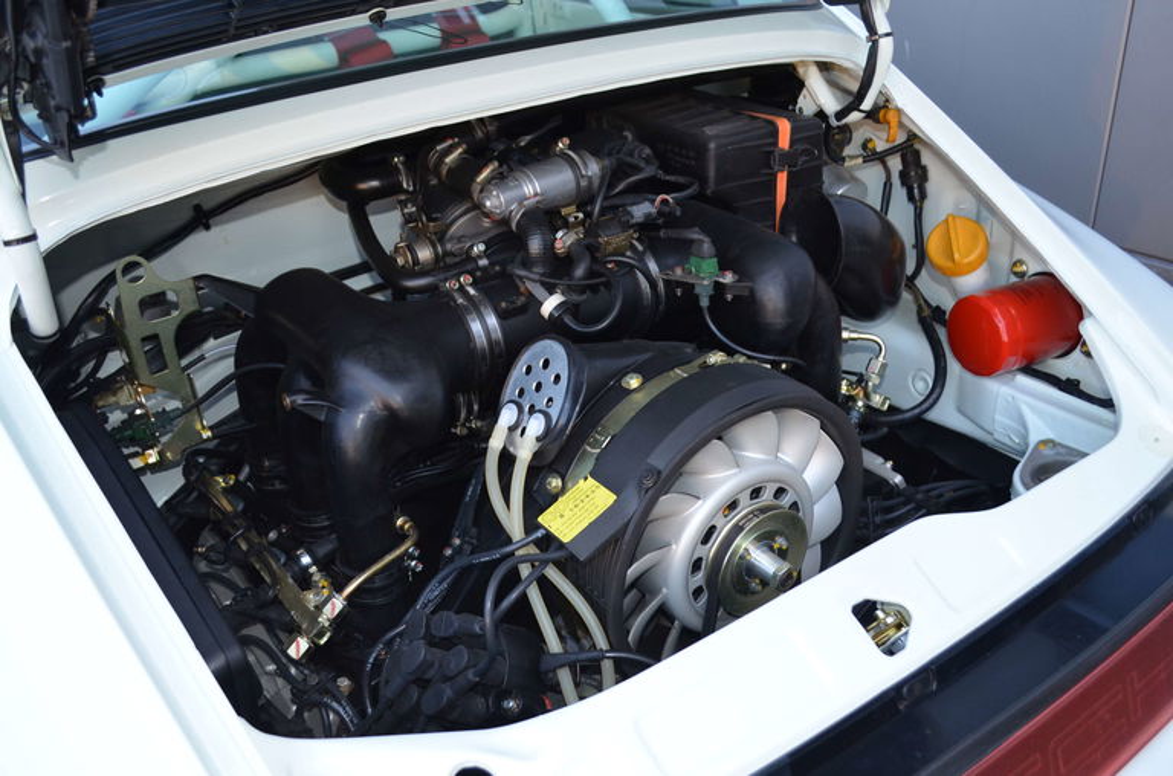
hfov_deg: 57.3
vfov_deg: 39.8
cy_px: 388
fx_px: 1073
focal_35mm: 33
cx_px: 586
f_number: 3.8
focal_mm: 22
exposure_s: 1/125
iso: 400
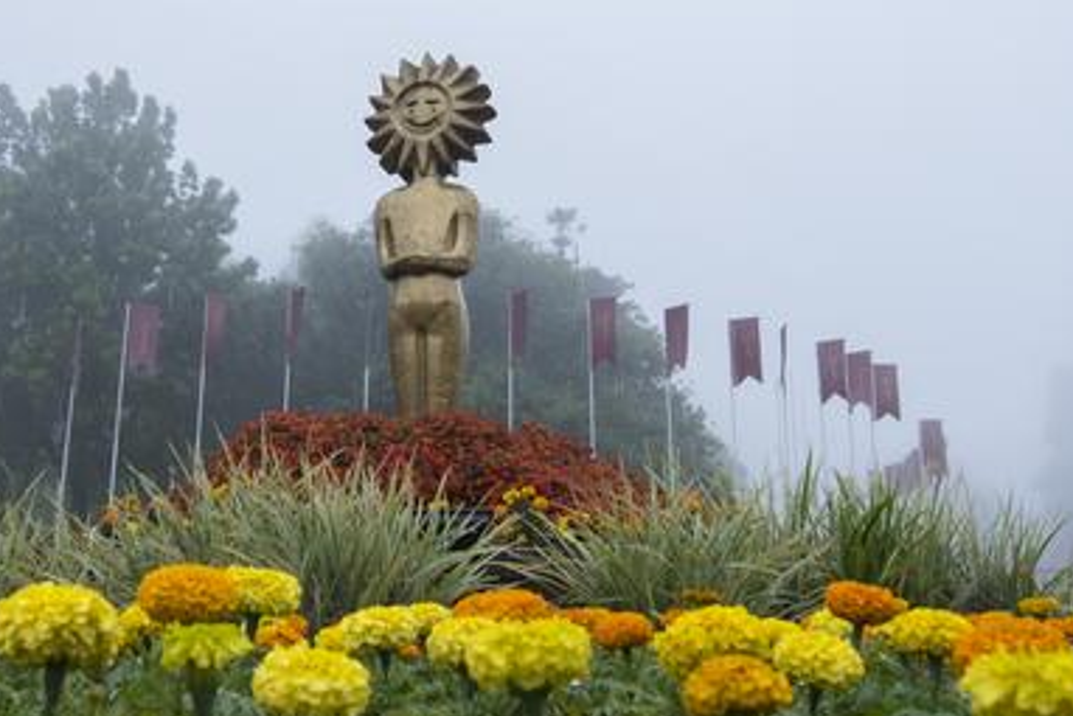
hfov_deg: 44.2
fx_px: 1312
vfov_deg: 30.1
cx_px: 410
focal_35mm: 44
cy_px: 198
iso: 1250
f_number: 8
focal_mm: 14
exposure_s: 1/2000
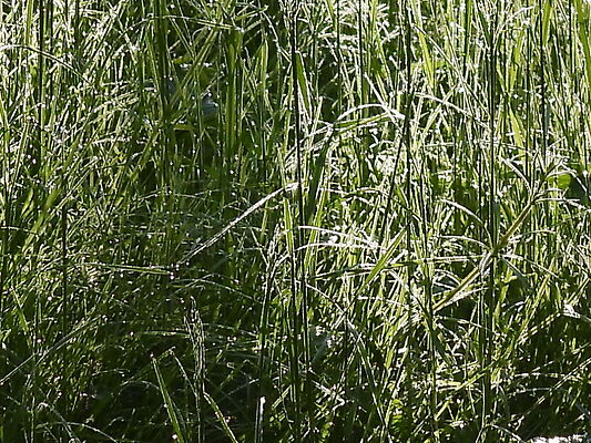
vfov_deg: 5.5
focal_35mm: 270
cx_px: 425
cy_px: -96
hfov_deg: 7.3
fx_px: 4611
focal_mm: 10.7
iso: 100
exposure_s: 1/320
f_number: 3.5
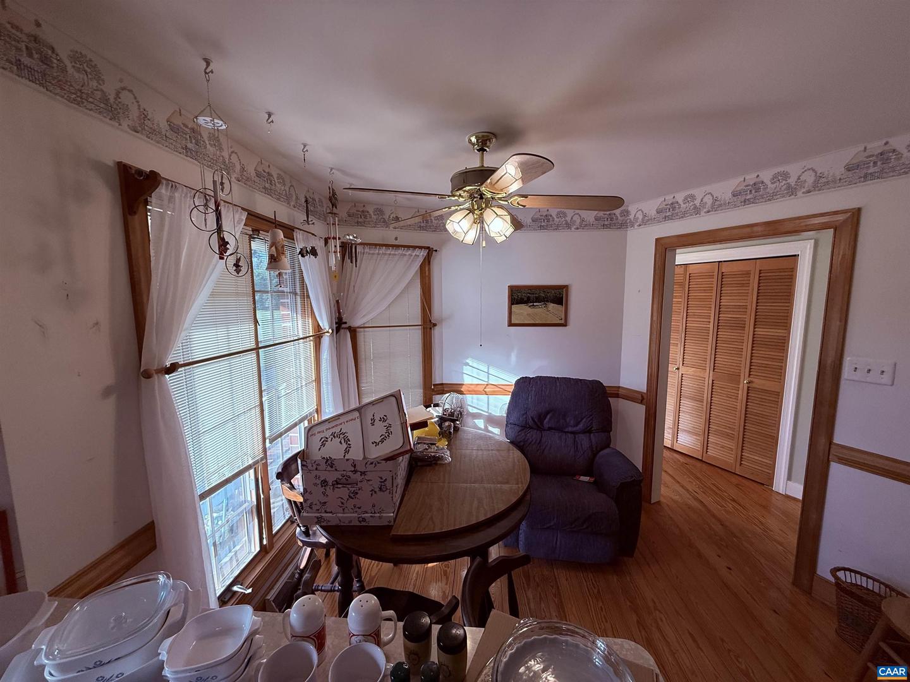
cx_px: 455
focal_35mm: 14
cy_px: 341
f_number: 2.2
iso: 100
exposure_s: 1/120
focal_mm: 2.22
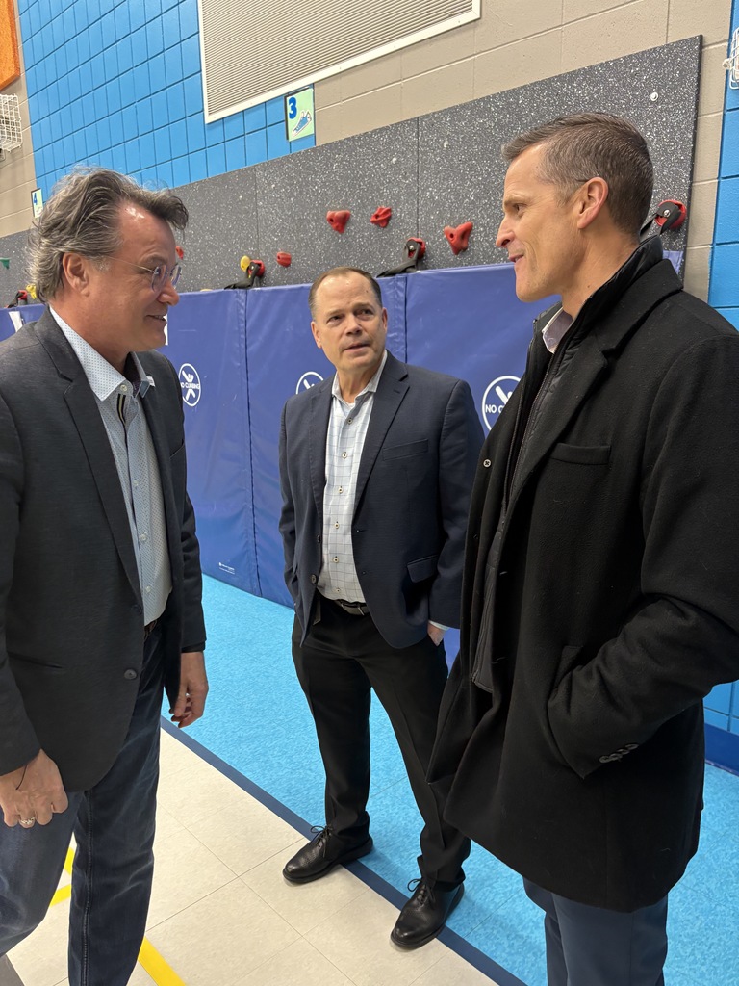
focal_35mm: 26
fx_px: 740
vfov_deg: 67.3
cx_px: 370
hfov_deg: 53.1
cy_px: 493
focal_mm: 5.96
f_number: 1.6
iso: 200
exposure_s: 1/60
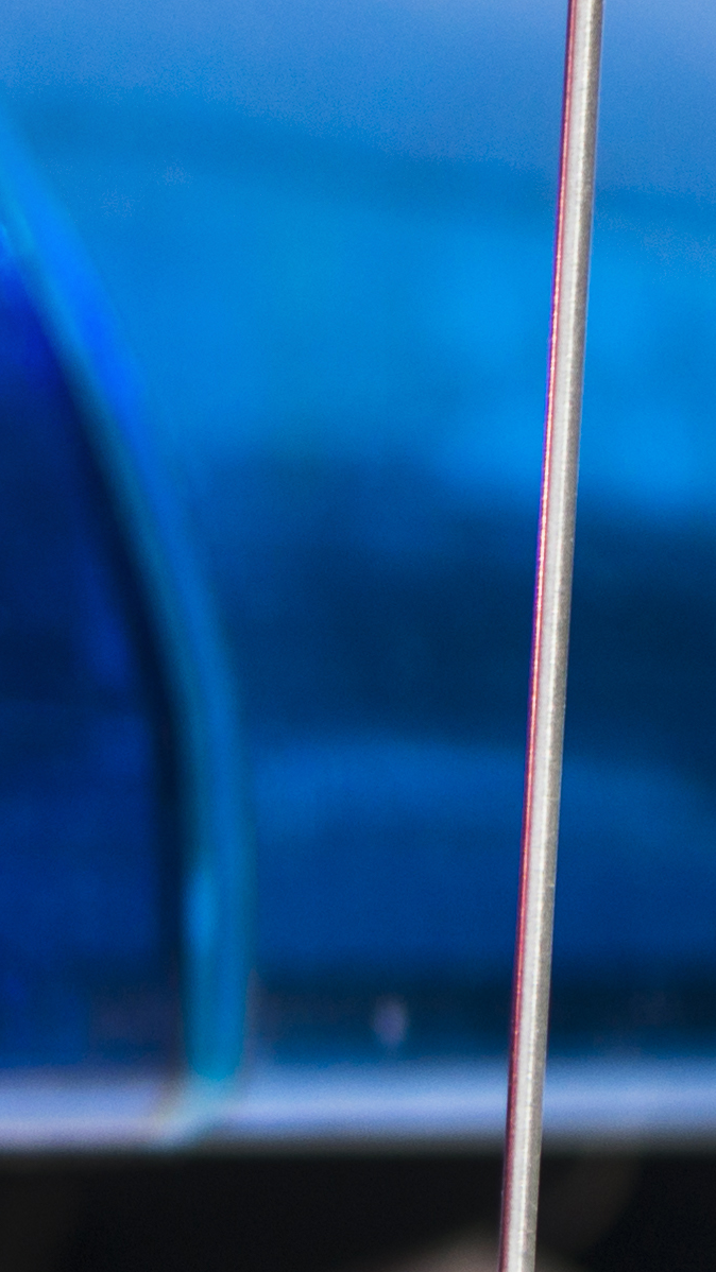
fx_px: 22813
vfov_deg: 3.2
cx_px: -2315
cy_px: 218
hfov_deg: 1.8
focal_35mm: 676
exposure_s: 1/1600
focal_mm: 105
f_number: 4
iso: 160
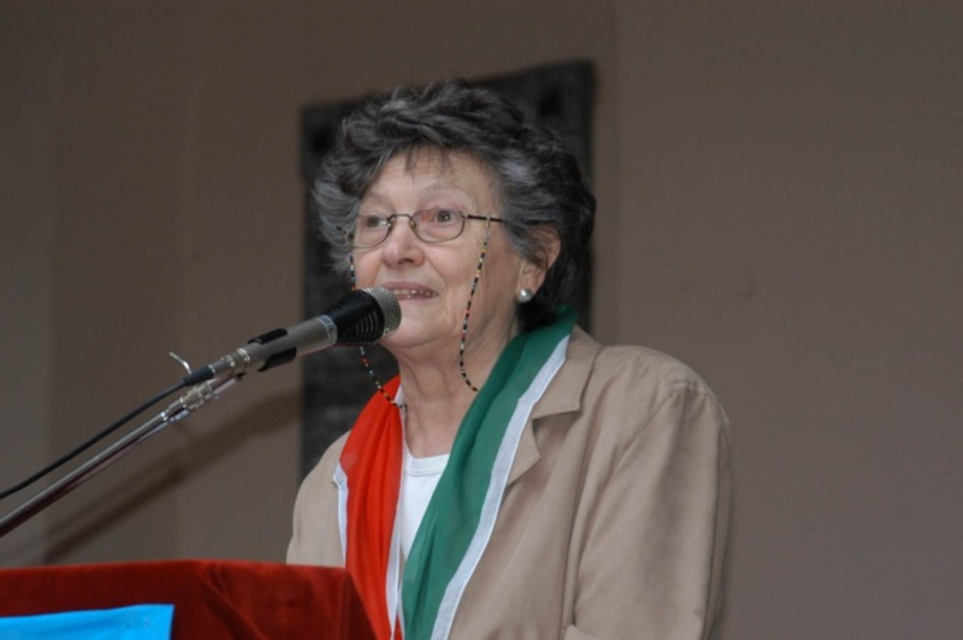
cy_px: 320
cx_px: 482
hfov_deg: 13.1
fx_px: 4209
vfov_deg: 8.7
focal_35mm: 158
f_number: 5.6
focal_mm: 105
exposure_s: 1/125
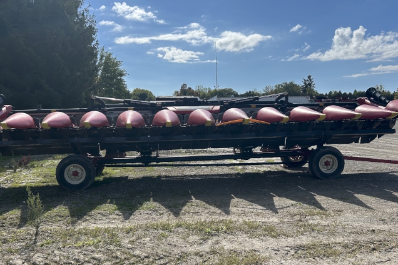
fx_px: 376
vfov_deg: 38.8
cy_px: 152
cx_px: 196
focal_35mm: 34
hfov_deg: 55.8
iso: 50
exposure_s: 1/6579
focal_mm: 5.7
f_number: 1.5
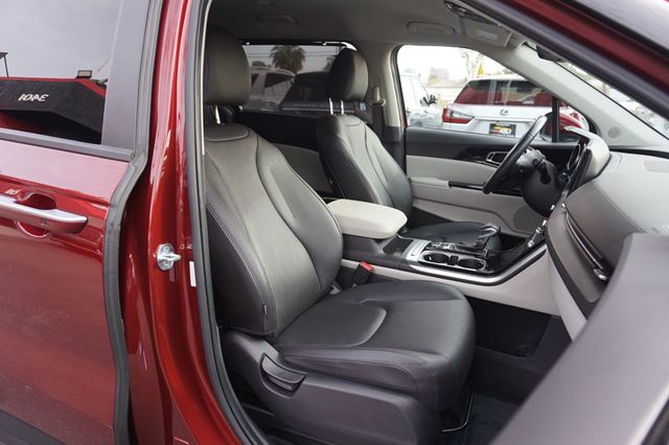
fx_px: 446
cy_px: 222
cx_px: 334
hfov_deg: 73.8
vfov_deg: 53.1
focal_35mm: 24
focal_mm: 16
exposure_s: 1/160
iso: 200
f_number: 4
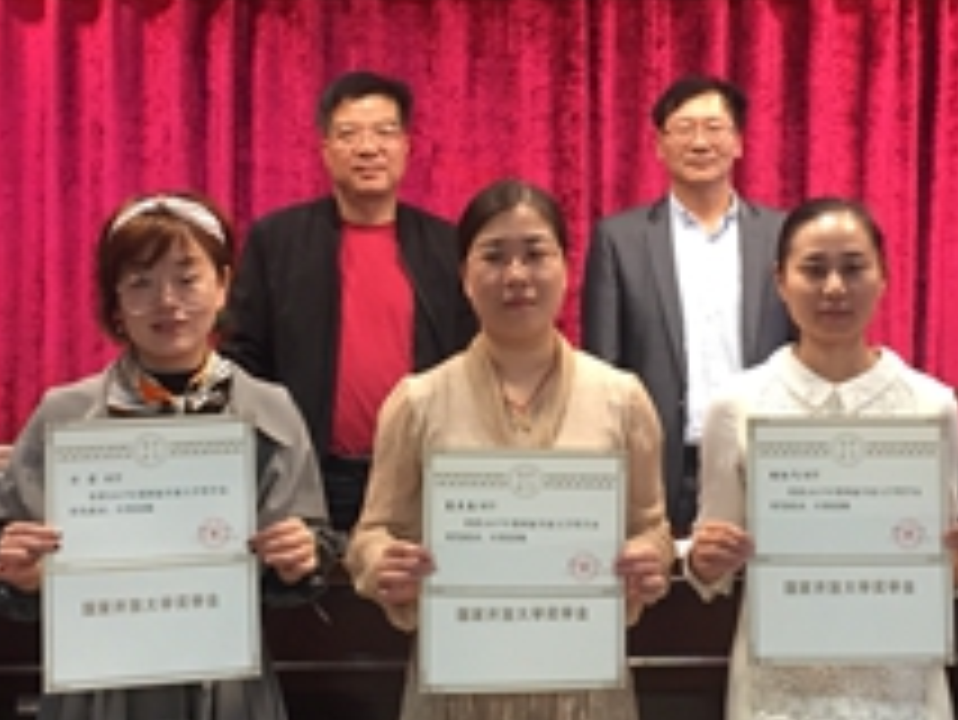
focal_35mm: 75
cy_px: 227
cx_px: 607
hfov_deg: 25.9
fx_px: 2077
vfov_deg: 19.6
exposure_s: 1/33
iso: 100
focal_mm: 4.15
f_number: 2.2
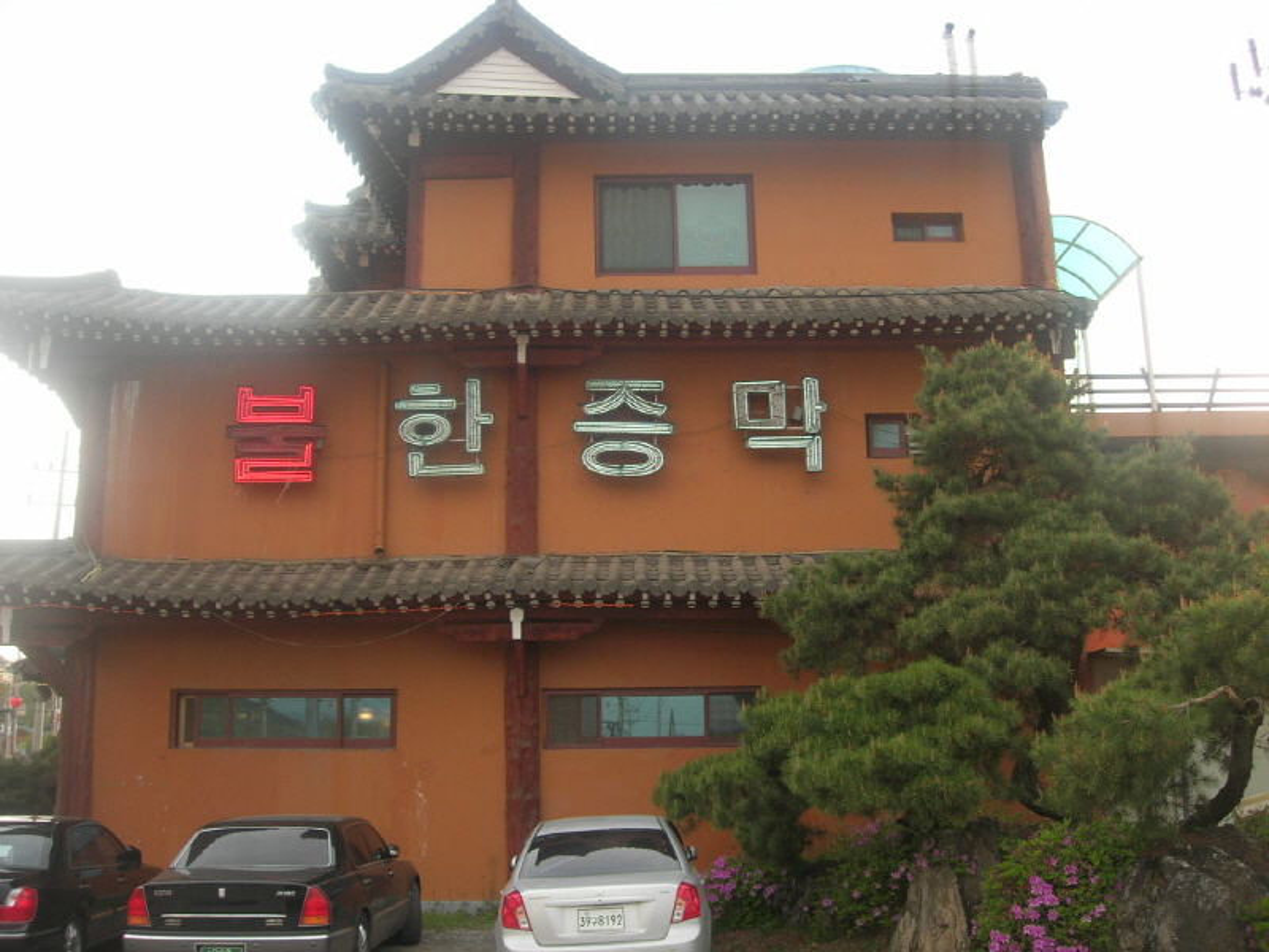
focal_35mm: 38
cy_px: 476
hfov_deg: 49.0
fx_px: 1393
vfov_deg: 37.7
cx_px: 634
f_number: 2.8
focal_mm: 7.8
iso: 64
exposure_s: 1/78.8
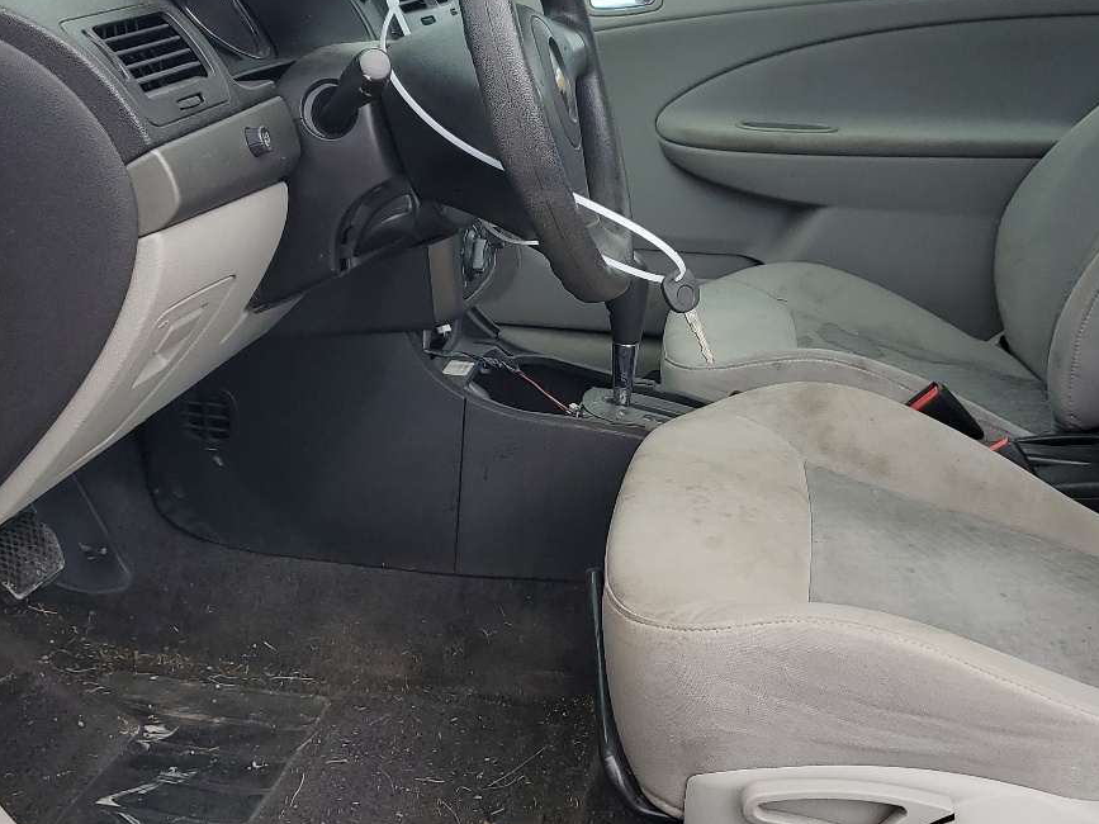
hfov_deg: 39.5
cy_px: 340
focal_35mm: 48
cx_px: 645
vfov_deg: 30.2
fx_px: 1524
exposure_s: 1/1250
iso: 50
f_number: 1.5
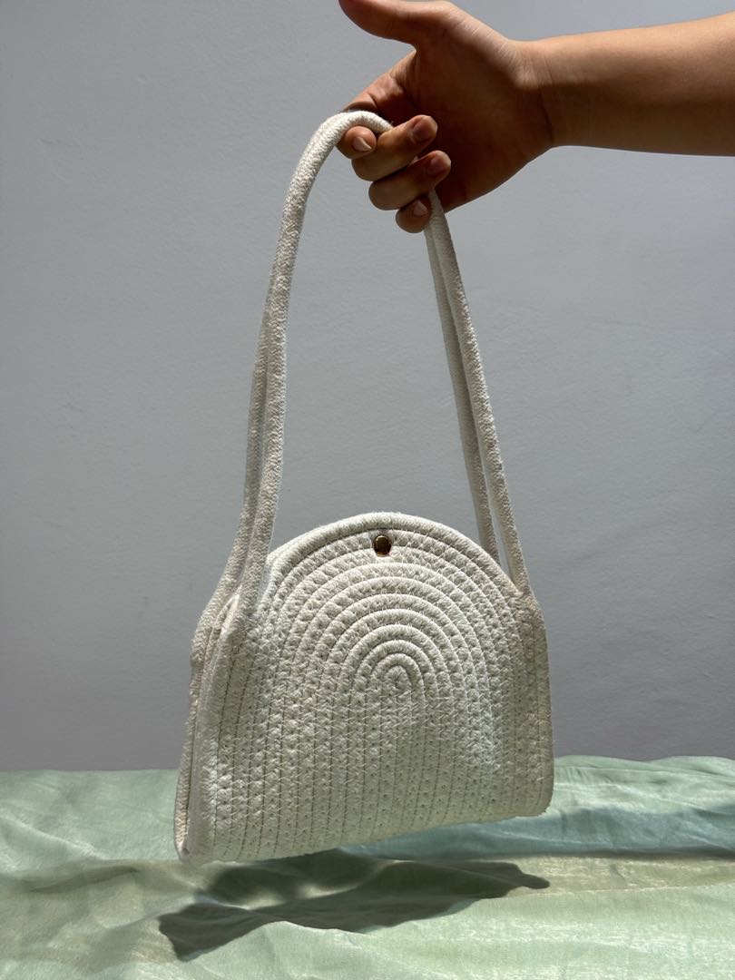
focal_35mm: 48
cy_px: 490
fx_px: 1359
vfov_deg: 39.7
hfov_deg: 30.3
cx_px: 368
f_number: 1.78
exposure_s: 1/100
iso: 50
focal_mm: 6.76
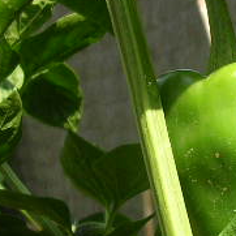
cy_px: 126
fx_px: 918
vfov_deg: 14.6
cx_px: 252
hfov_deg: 14.4
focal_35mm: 119
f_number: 2.8
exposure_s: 1/380
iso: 50
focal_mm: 5.8
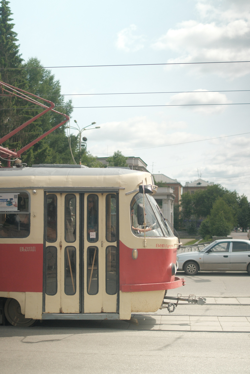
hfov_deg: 29.9
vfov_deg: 43.6
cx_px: 125
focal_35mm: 45
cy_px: 187
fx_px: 469
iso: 800
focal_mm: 30
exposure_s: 1/60
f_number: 1.4
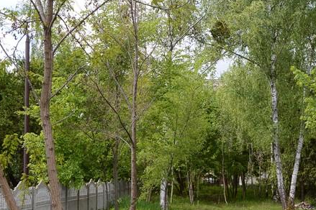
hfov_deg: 24.4
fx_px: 719
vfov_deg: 16.4
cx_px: 250
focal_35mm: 82
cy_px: 187
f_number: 9
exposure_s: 1/320
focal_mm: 24
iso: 400
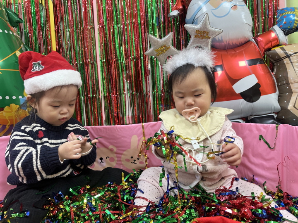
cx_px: 149
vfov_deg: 56.8
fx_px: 207
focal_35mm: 24
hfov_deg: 71.6
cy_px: 112
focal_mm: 6.86
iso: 160
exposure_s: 1/60
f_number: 1.78
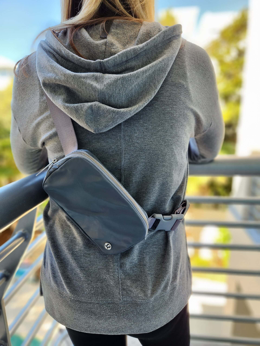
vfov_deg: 73.9
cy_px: 173
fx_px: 230
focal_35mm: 23
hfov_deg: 58.9
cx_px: 130
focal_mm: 5.4
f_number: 1.8
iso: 32
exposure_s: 1/120
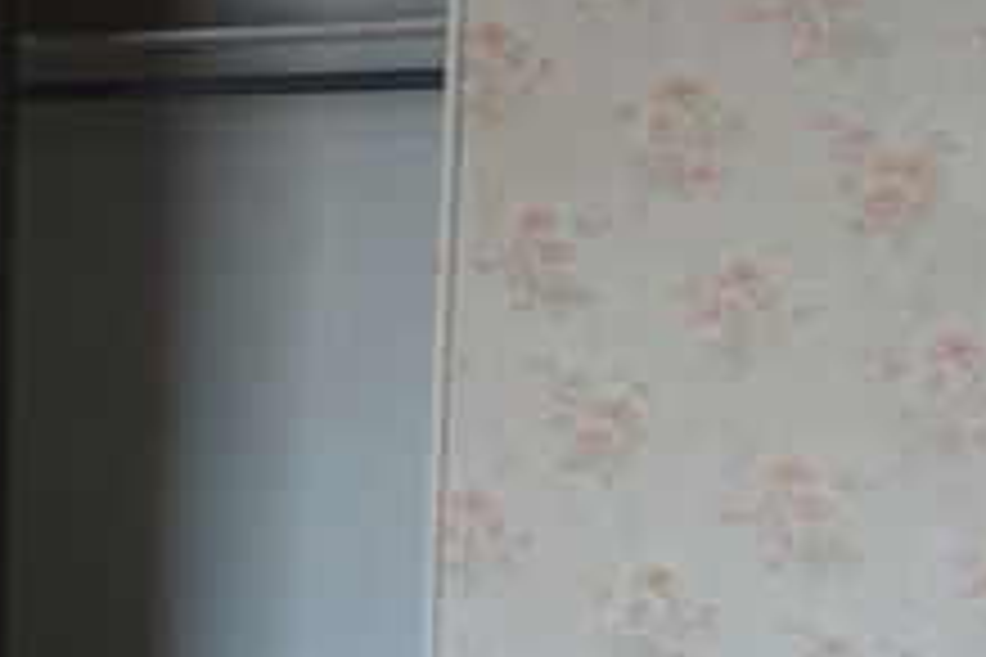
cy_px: 454
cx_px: -432
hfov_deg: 19.8
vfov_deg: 15.0
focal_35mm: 91
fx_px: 2492
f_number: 1.8
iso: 200
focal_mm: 4.7
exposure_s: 1/80
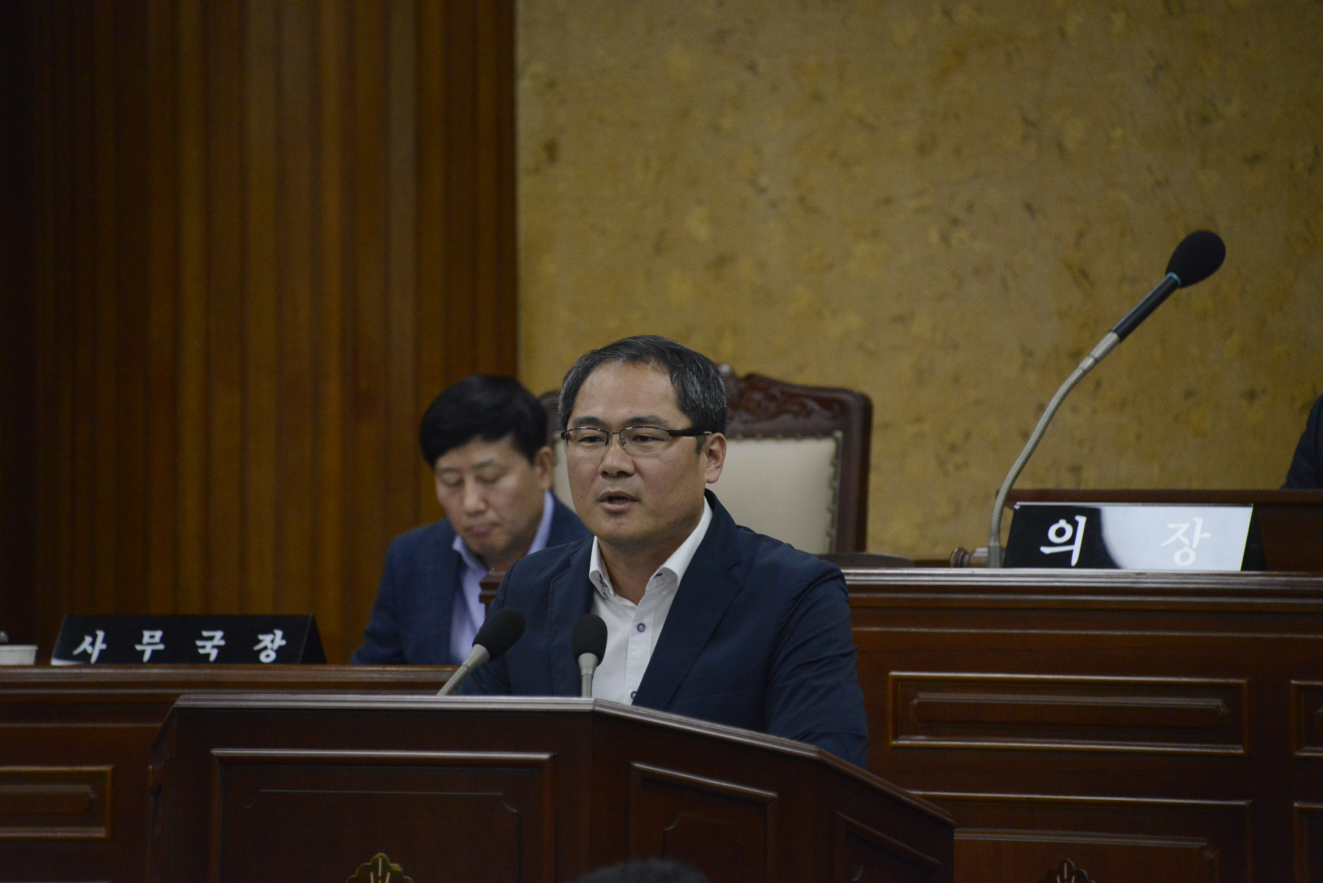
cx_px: 662
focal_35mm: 300
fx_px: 11028
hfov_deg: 6.9
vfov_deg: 4.6
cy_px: 442
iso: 6400
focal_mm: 300
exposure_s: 1/500
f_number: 5.6
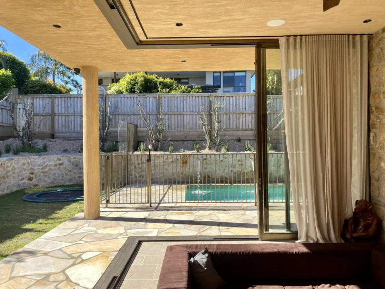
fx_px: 289
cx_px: 192
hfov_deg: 67.3
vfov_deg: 53.1
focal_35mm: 26
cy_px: 144
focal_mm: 4.25
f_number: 1.8
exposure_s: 1/536
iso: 32
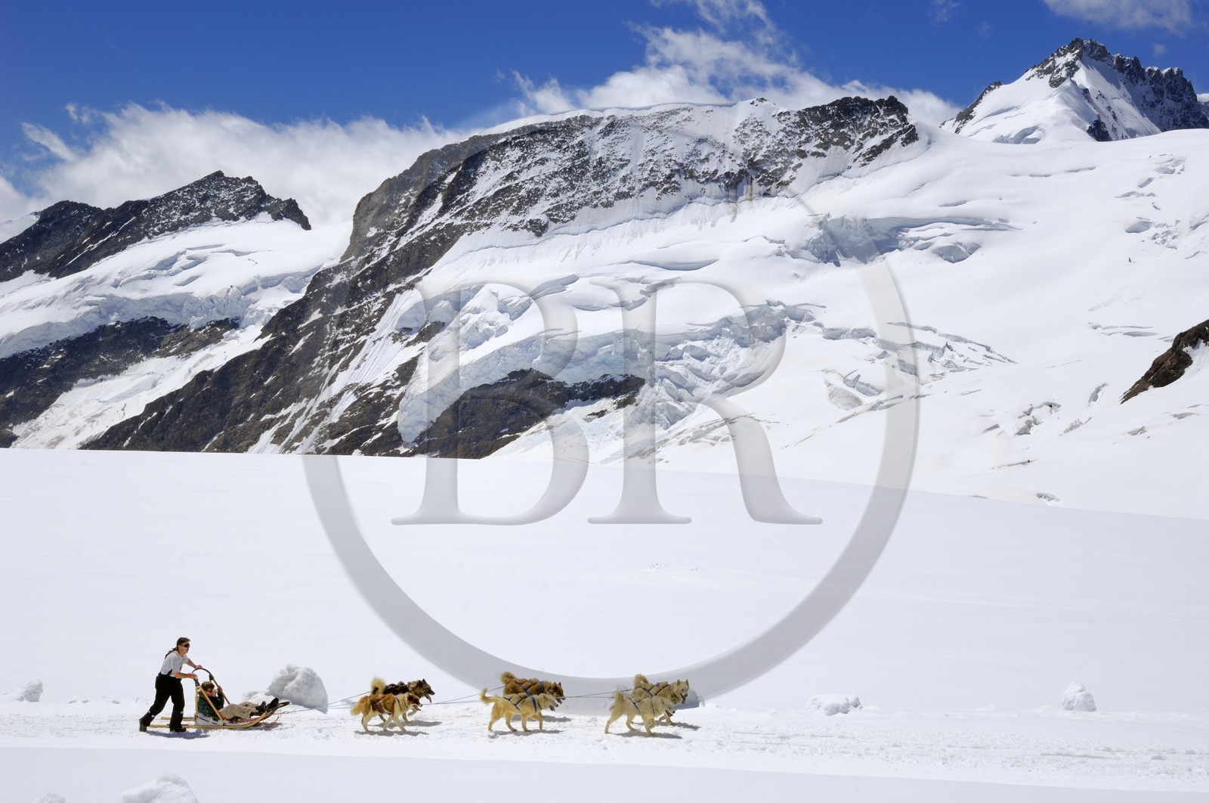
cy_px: 402
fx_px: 1912
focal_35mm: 57
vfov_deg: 23.7
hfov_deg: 35.1
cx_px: 604
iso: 100
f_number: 14
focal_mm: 38
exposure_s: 1/250
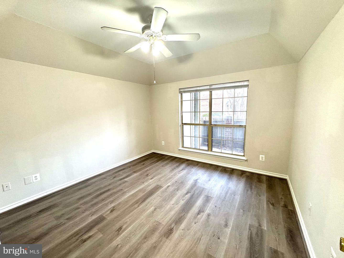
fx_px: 139
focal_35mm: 14
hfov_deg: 102.1
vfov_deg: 85.7
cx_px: 172
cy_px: 129
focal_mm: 2.22
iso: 250
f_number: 2.2
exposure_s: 1/120
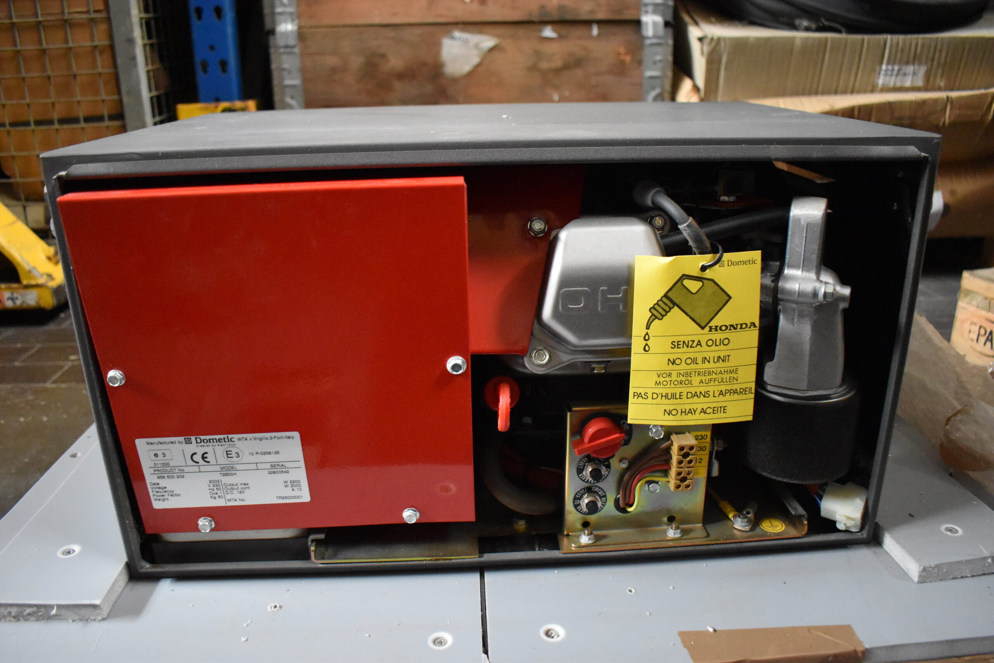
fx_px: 745
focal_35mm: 27
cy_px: 332
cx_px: 497
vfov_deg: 47.9
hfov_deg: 67.4
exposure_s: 1/125
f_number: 3.5
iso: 5600
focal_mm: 18
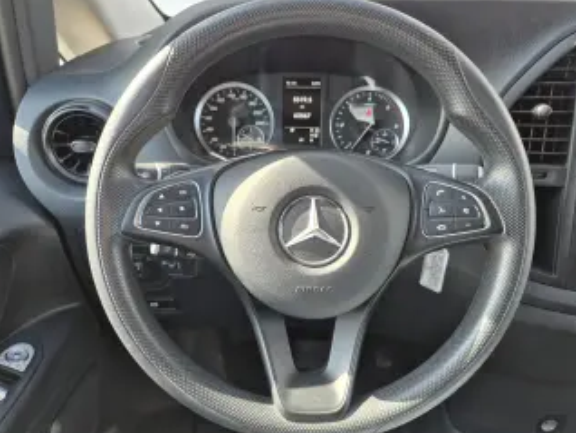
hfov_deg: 67.2
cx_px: 299
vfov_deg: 53.1
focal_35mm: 26
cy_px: 212
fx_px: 433
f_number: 1.8
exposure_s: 1/180
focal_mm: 5.4
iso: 64
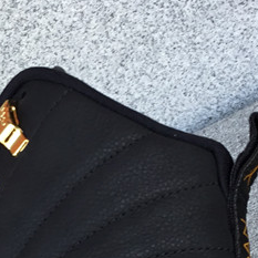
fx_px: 894
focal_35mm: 106
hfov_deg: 16.1
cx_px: -1
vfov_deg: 16.2
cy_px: 228
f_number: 2.4
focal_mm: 3.3
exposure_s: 1/100
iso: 25
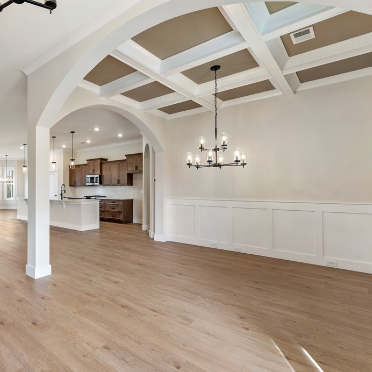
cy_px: 186
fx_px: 246
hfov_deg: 69.1
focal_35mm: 20
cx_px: 91
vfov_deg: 74.1
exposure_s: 1/5
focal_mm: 15.2
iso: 400
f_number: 6.3
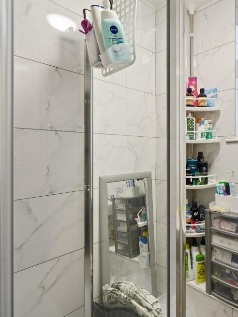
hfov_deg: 58.0
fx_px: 193
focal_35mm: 21
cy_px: 153
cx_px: 194
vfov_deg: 79.0
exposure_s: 1/20
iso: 800
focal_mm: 14
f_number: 8
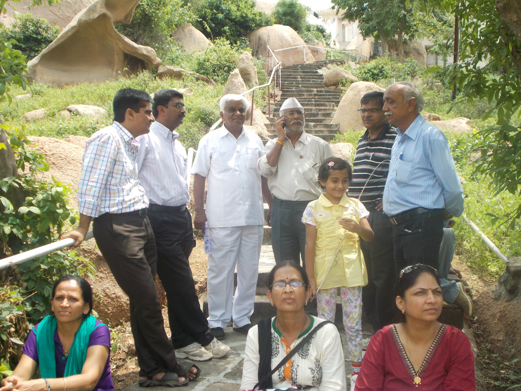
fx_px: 662
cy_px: 196
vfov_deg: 32.9
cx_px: 260
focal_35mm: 44
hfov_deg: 42.9
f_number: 4.2
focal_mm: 7.9
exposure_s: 1/200
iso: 80
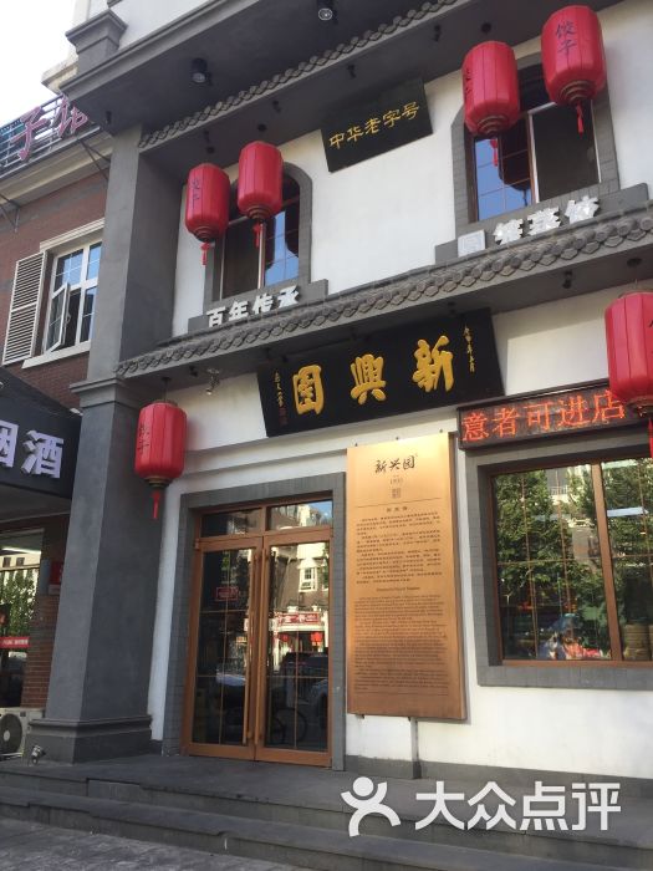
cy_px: 436
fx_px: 729
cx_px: 326
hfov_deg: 48.2
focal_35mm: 29
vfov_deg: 61.7
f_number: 2.2
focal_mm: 4.15
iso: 32
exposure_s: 1/211
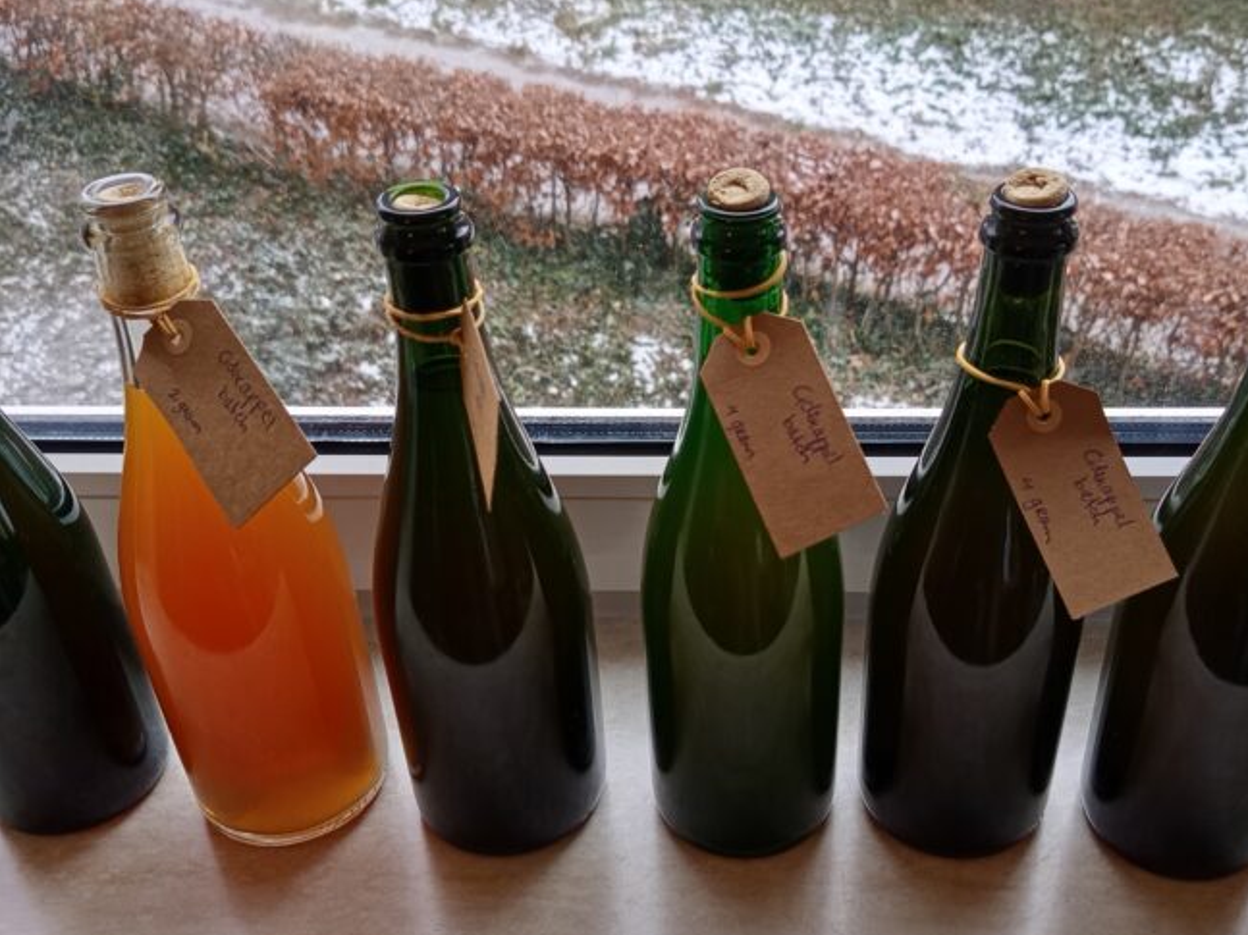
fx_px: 1370
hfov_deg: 48.7
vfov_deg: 37.7
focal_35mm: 38
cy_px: 501
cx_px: 739
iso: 405
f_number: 1.7
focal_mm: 5.24
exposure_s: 1/50
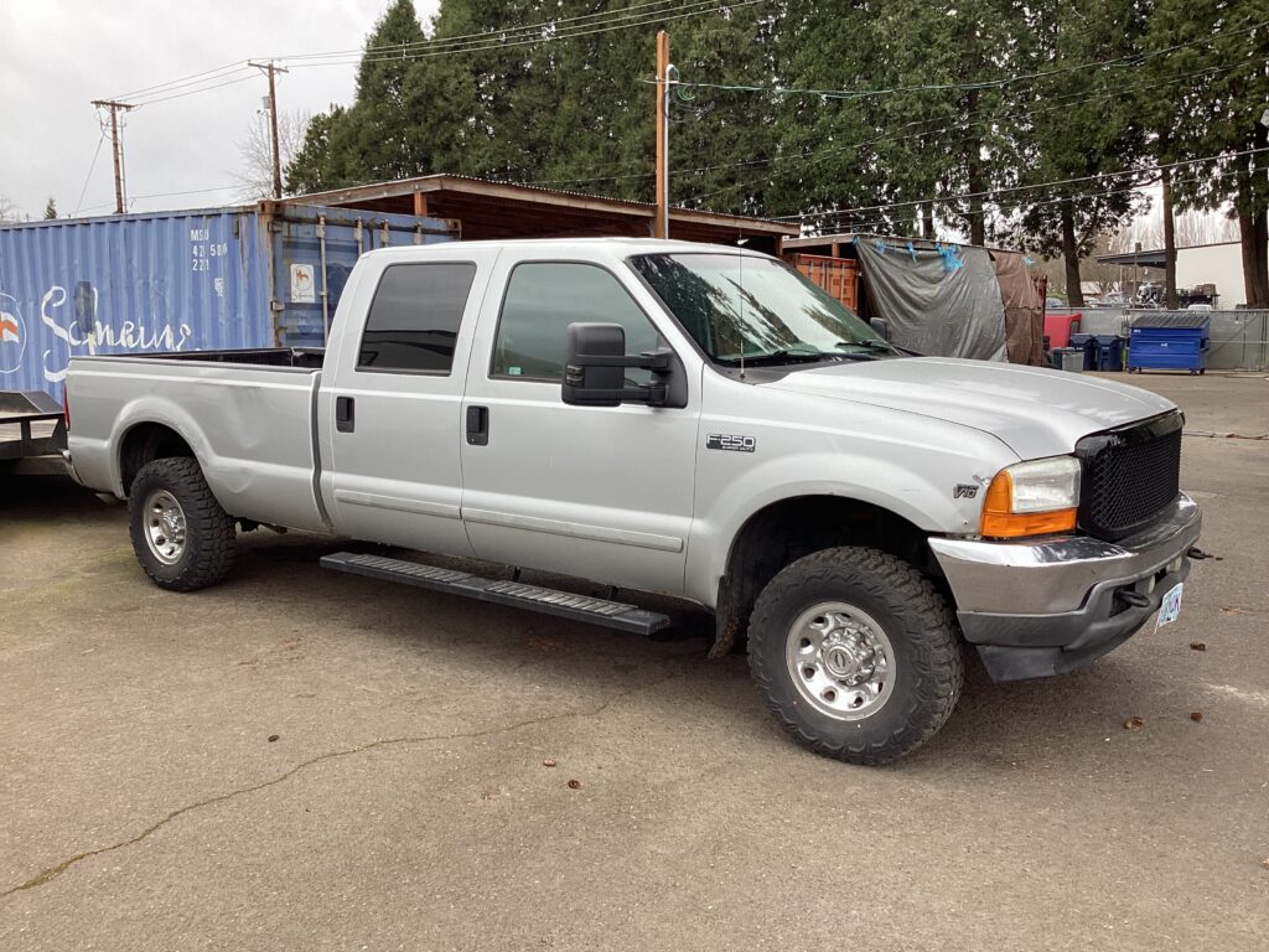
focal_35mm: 31
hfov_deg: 58.4
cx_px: 634
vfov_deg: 45.4
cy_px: 476
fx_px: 1136
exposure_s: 1/120
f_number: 2.4
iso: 25
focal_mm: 3.3
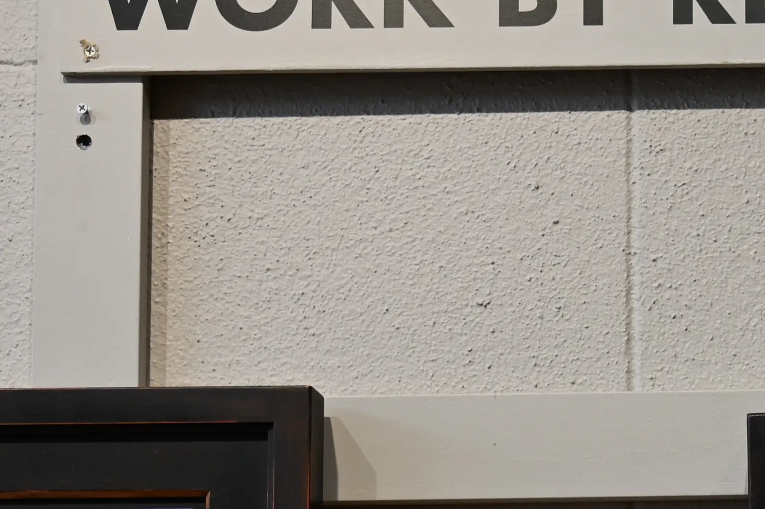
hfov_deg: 16.1
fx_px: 2633
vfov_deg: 10.8
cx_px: 838
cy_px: 616
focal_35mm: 124
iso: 400
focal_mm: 33
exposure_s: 1/200
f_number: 4
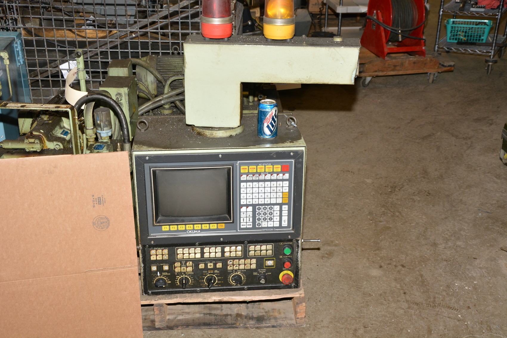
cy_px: 169
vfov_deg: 28.1
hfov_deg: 41.1
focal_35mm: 48
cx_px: 254
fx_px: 676
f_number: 7.1
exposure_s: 1/60
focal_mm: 32
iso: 800
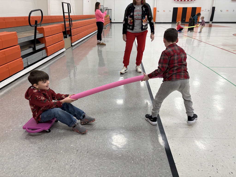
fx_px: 177
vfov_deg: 53.1
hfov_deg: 67.3
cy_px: 88
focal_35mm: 26
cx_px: 118
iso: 100
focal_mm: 5.96
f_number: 1.6
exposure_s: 1/120
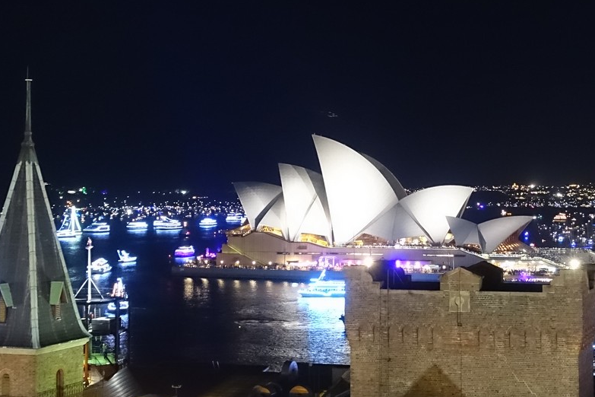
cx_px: 424
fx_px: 1140
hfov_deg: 28.9
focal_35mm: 69
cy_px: 143
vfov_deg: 19.7
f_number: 2.5
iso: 3200
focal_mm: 11
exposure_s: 1/6
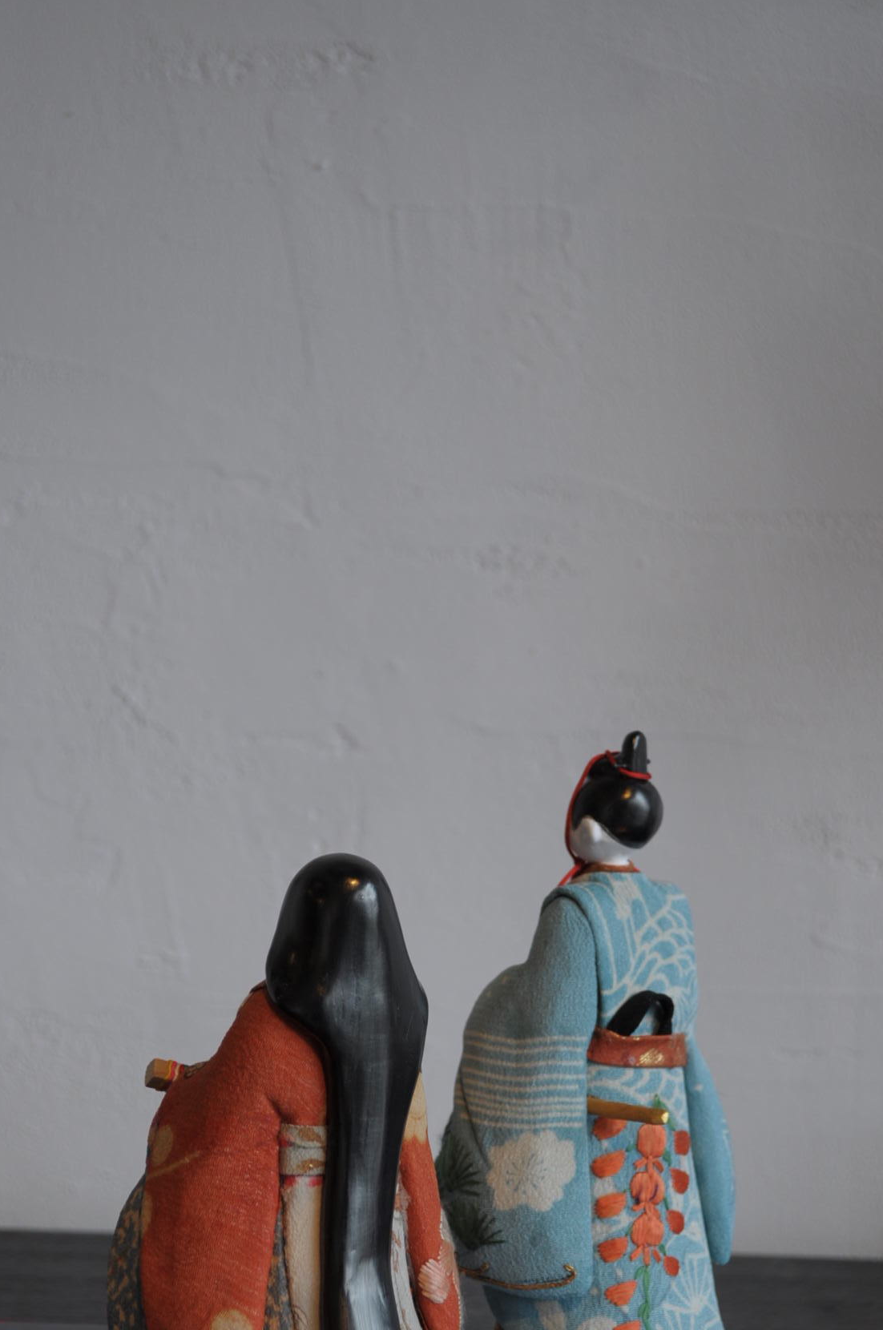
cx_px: 421
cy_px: 843
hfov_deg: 21.8
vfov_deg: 32.3
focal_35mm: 62
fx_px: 2288
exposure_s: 1/100
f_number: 5
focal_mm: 32
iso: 250
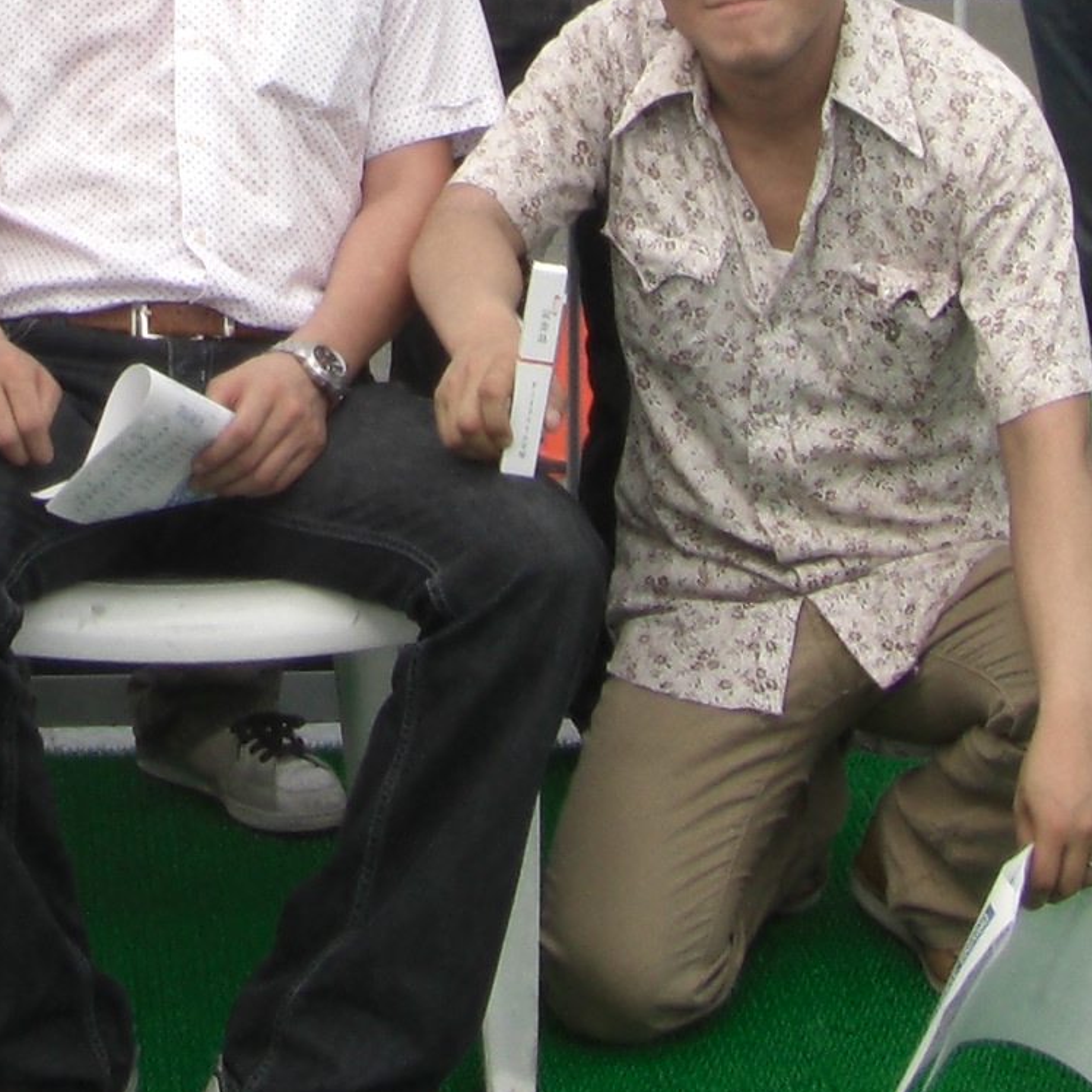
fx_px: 4925
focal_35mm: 138
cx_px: 19
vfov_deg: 12.3
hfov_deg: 12.5
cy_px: -312
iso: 64
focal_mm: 6.3
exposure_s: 1/200
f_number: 4.6
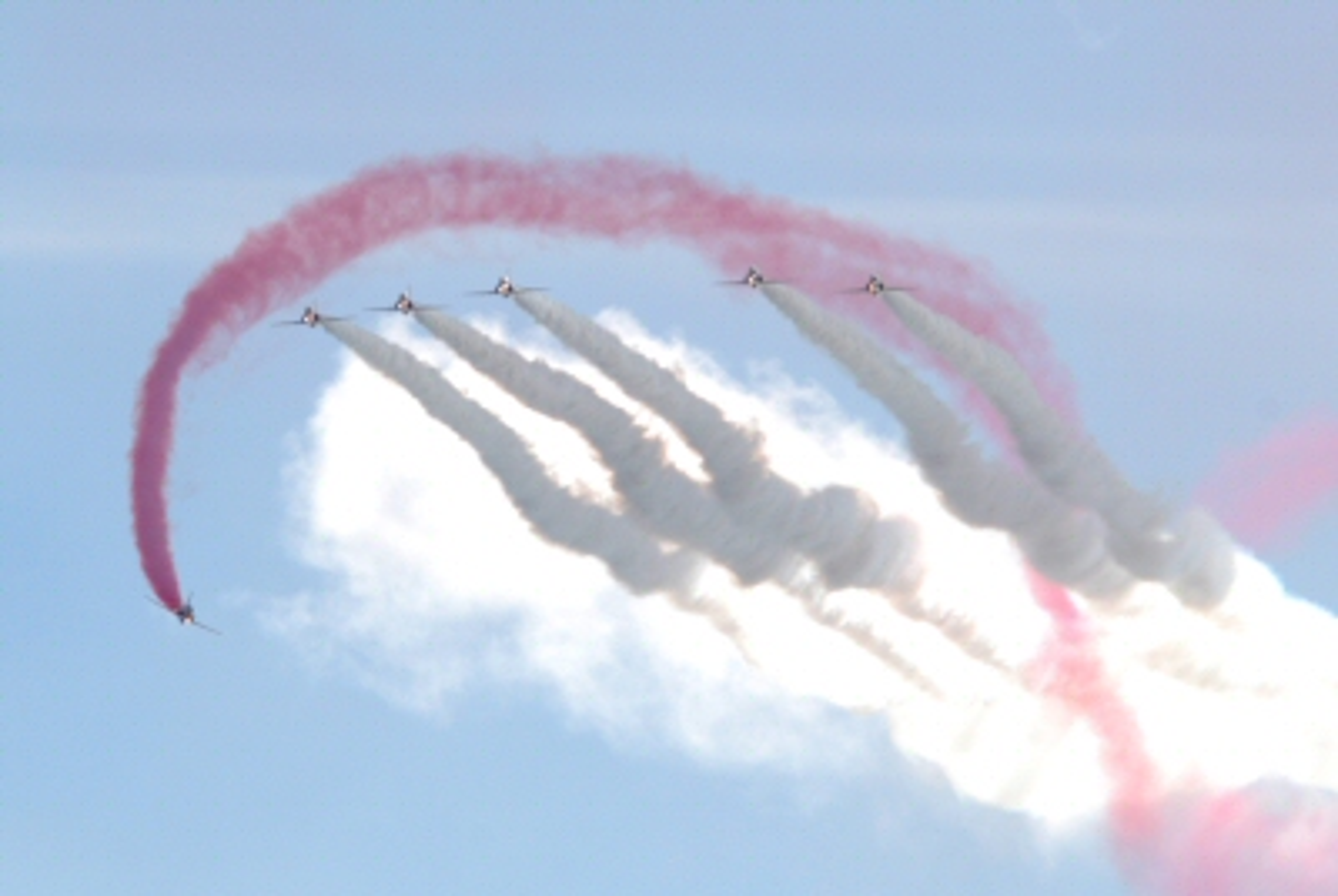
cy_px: 448
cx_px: 669
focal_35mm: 465
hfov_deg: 4.4
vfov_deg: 3.0
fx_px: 17308
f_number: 9.5
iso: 280
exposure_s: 1/750
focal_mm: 310
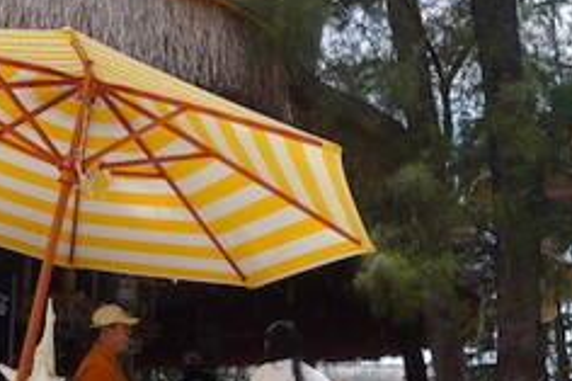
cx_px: 344
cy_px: 306
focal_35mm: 73
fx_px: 1157
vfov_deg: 18.5
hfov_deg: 27.7
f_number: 8
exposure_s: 1/400
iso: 400
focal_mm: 13.5
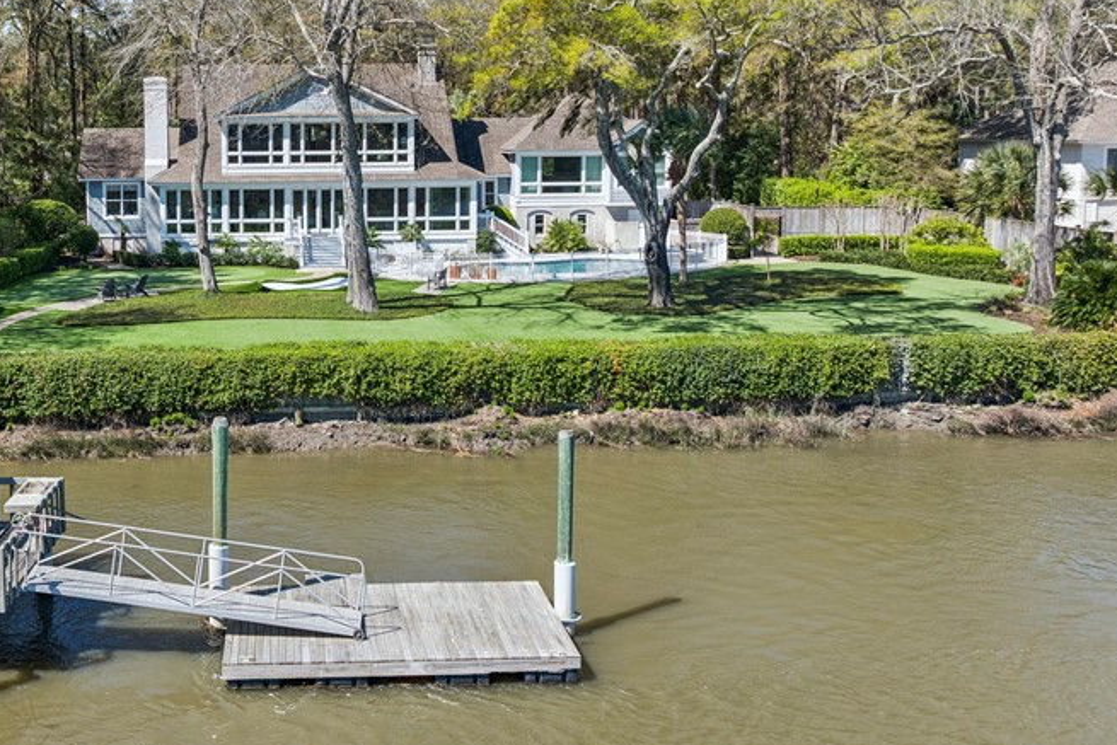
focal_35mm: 39
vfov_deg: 33.9
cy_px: 251
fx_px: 1210
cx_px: 297
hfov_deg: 47.9
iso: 100
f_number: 2.8
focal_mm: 12.29
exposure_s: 1/240
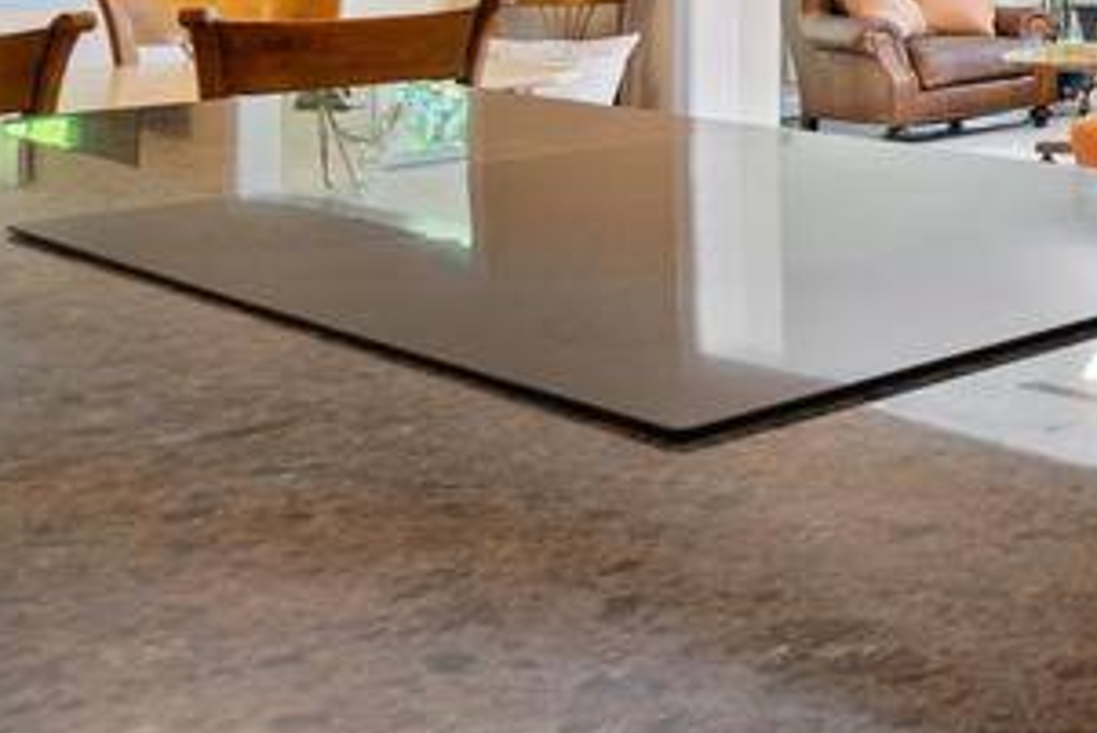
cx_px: 1826
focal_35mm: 51
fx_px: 1555
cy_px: -78
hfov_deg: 24.5
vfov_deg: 24.7
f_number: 7.1
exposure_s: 1/4
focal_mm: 10
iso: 160
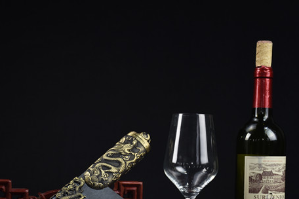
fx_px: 746
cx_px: 146
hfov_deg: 22.7
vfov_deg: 15.1
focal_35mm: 90
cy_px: 160
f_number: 4.2
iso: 100
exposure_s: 1/40
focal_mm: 35
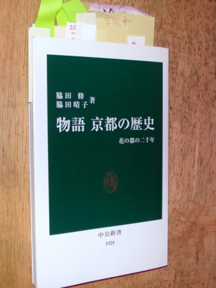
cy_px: 144
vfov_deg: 38.9
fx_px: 407
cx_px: 108
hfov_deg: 29.7
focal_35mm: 49
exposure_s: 1/59.9
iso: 100
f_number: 5.2
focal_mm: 7.5
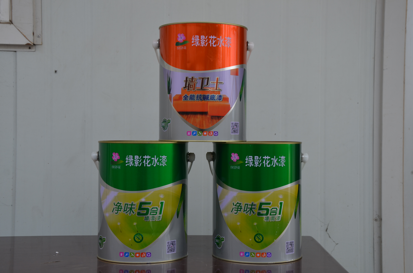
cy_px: 136
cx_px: 206
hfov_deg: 33.5
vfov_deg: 22.5
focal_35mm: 60
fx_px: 687
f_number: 7.1
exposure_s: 1/200
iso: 200
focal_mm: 40
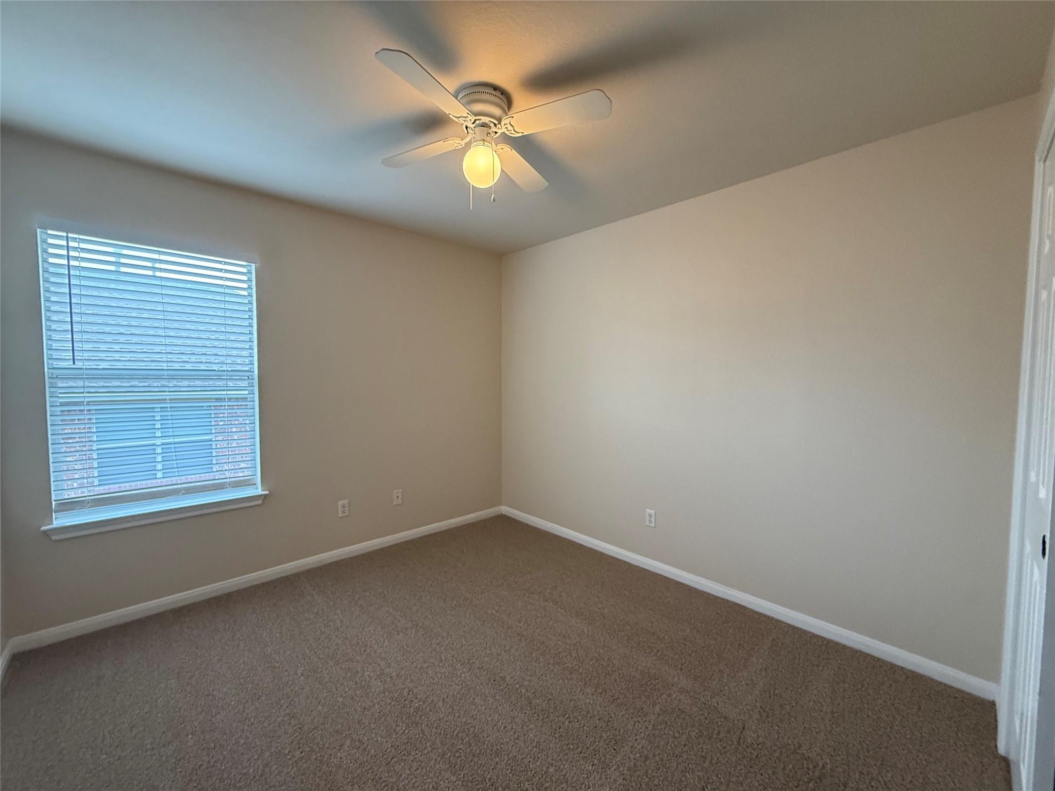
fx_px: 427
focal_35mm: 14
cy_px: 396
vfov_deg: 85.7
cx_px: 528
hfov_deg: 102.1
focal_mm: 2.22
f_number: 2.2
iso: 320
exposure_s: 1/120
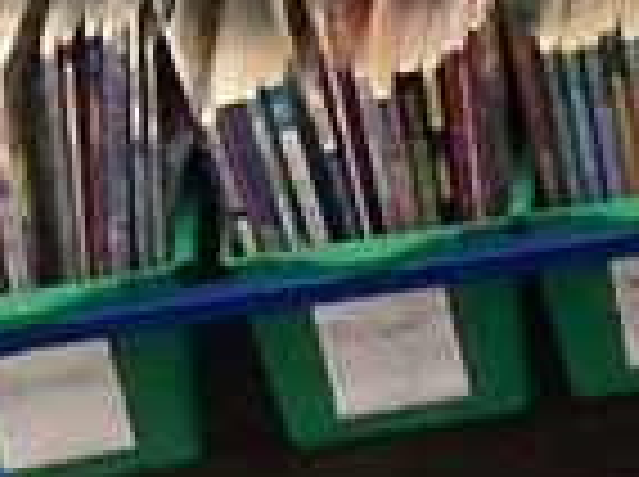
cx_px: 2048
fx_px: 4128
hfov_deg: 7.5
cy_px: -540
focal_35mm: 224
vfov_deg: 6.4
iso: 200
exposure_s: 1/60
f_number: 2.4
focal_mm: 3.3
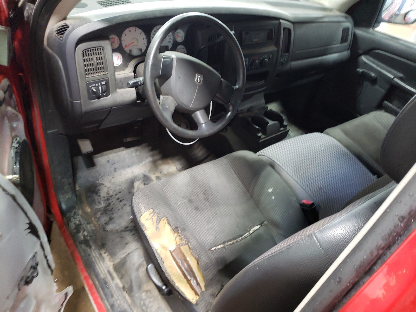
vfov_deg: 53.1
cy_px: 156
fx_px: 312
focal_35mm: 26
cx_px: 208
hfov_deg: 67.3
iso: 279
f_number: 1.5
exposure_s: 1/30
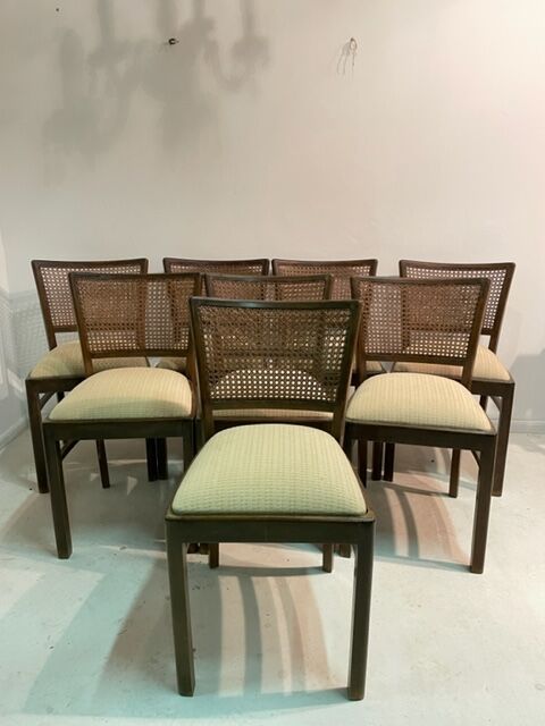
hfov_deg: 53.1
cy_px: 363
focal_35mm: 26
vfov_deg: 67.3
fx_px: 546
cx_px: 272
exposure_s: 1/50
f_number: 1.6
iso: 125
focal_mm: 4.2
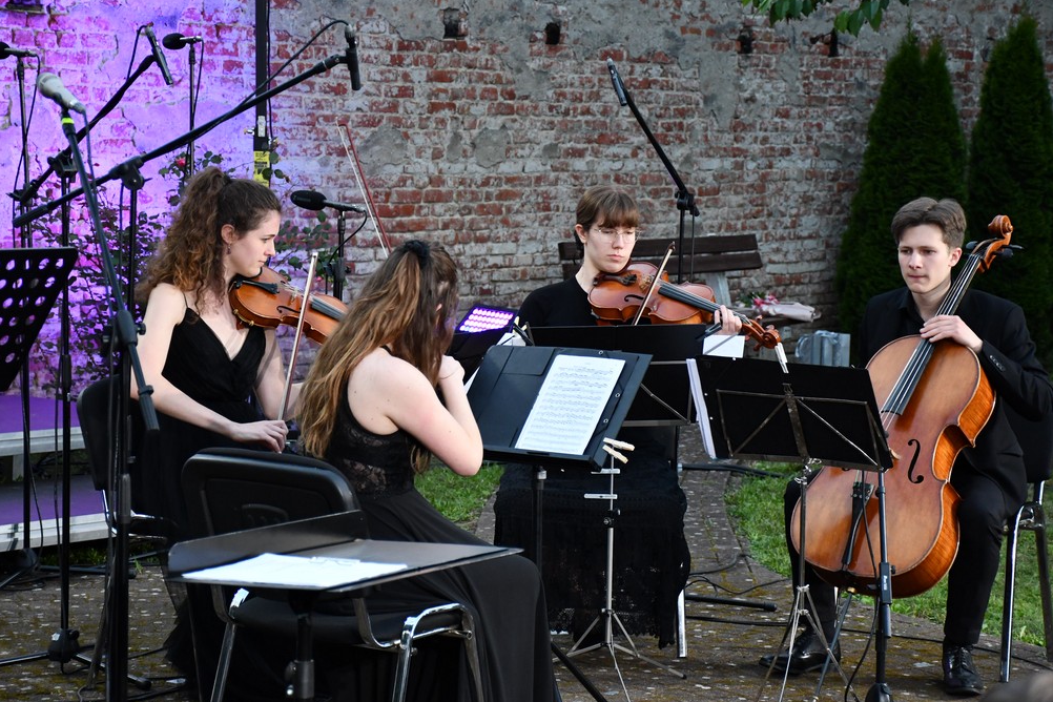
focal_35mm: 92
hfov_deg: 22.1
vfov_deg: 14.9
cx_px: 534
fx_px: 2691
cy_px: 353
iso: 1800
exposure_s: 1/250
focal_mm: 60
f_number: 5
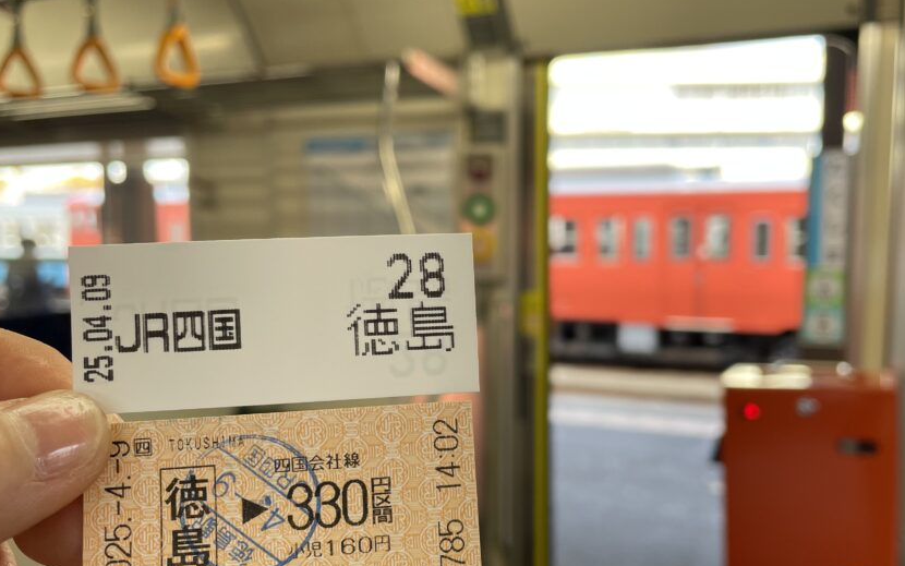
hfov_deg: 56.6
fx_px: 839
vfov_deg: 37.1
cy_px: 345
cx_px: 497
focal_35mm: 34
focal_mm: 4.2
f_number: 1.6
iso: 40
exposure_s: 1/121
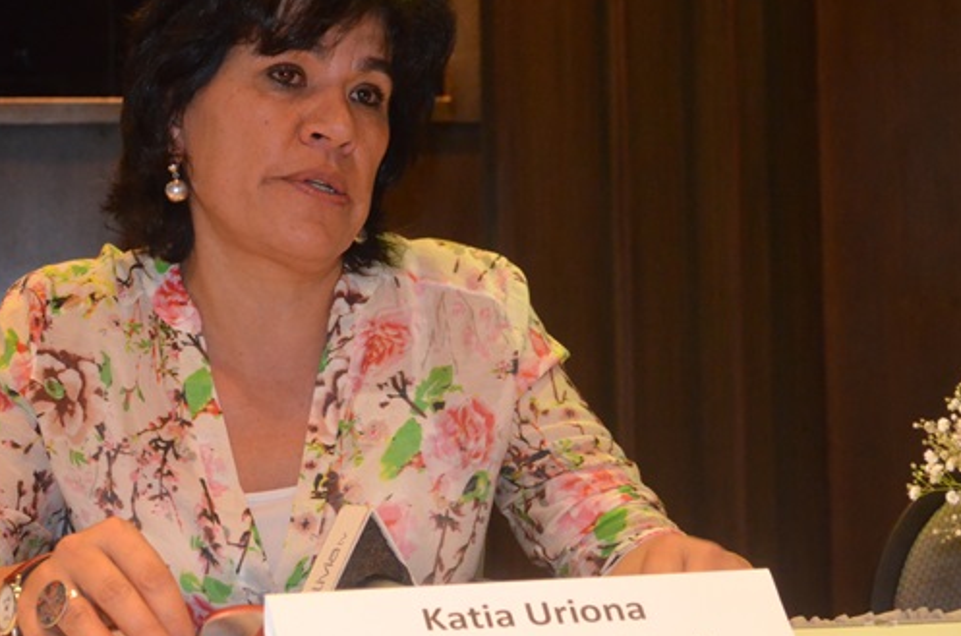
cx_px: 414
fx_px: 2477
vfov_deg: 14.6
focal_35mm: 93
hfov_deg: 21.9
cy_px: 209
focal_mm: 40
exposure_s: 1/60
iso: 3200
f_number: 5.3
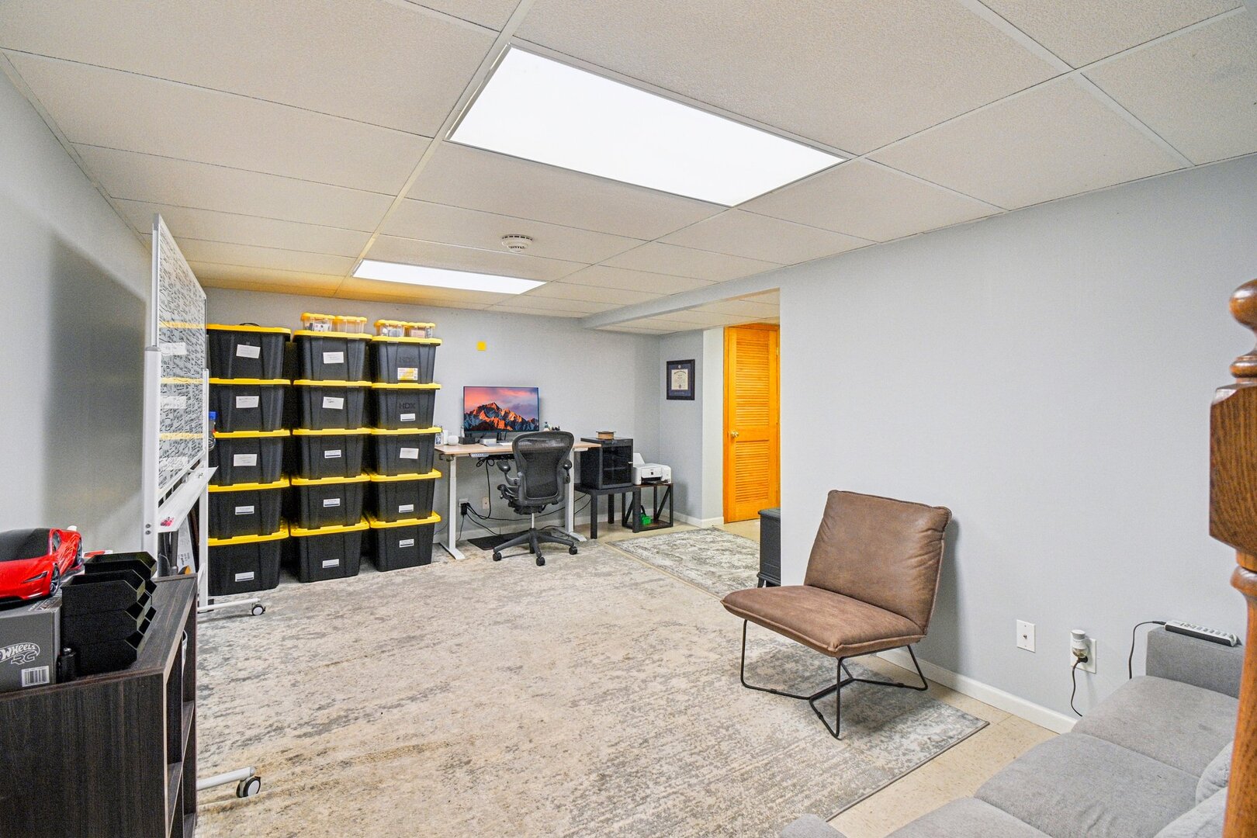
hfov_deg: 100.4
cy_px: 419
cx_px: 628
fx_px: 524
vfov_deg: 77.3
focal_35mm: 15
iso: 360
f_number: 8
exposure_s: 1/15
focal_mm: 10
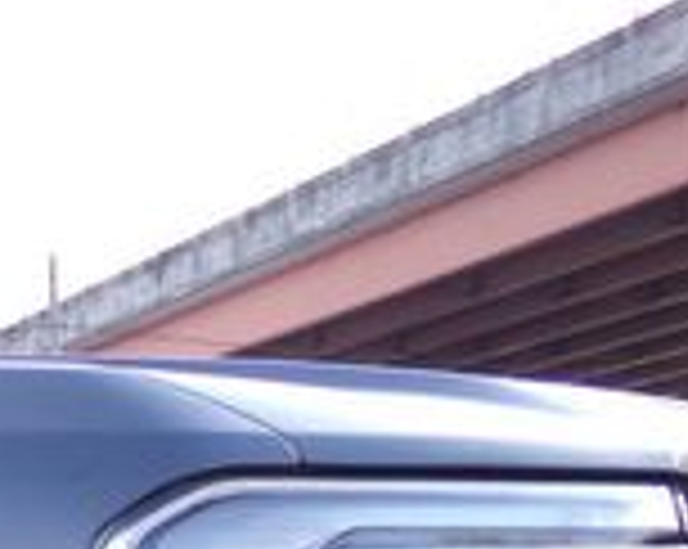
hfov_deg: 17.5
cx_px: -364
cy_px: 994
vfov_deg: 13.9
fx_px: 1993
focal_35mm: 98
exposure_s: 1/200
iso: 100
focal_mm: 4.3
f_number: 3.7
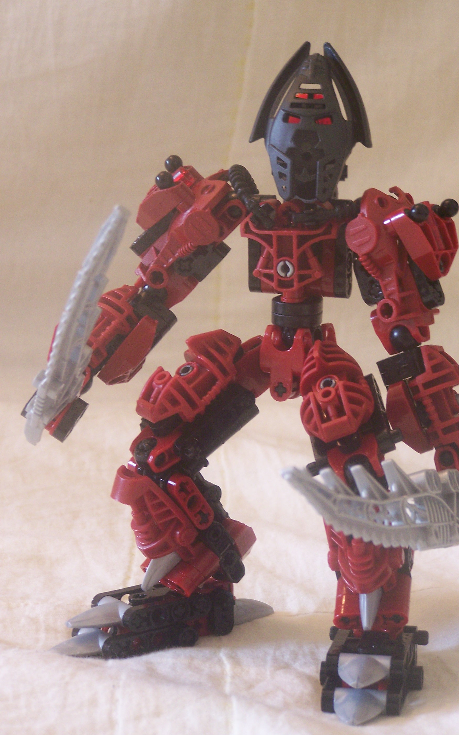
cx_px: 258
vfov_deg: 16.7
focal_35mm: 125
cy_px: 369
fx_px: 2502
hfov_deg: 10.5
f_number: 3.2
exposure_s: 1/15
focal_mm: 19.4
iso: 160
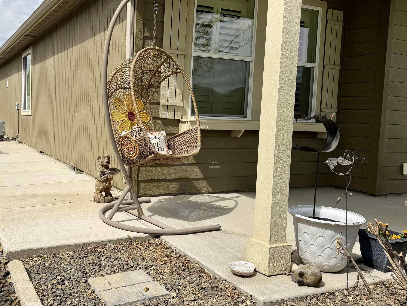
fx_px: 400
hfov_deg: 52.3
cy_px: 140
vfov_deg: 41.8
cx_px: 119
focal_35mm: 34
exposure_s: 1/6173
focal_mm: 6.76
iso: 80
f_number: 1.78
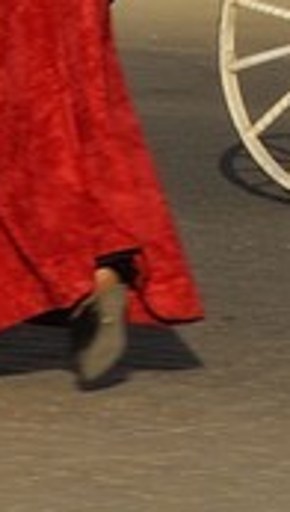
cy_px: -515
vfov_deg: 6.0
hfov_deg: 3.1
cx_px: 1814
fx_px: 4732
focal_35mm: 348
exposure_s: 1/160
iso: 200
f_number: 14
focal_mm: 36
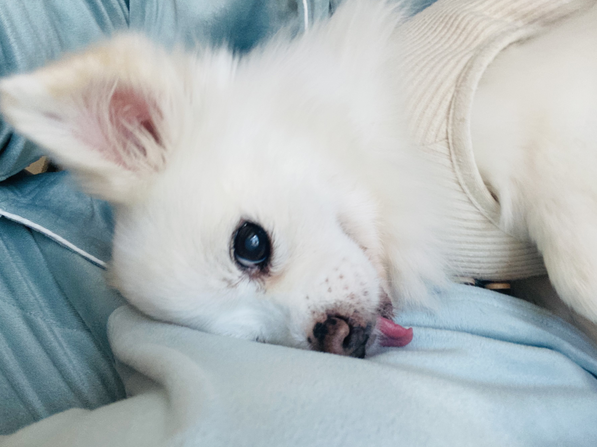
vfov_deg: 52.9
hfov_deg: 67.2
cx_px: 319
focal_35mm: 26
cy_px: 197
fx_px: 448
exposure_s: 1/66
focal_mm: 2.71
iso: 100
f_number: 2.2
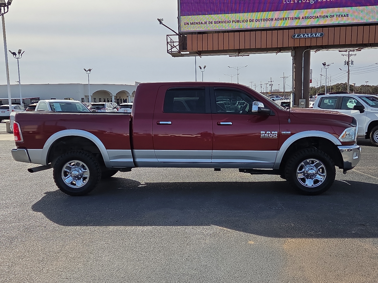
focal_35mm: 35
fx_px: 382
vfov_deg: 40.7
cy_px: 142
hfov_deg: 52.6
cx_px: 189
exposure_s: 1/2000
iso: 25
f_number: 1.8
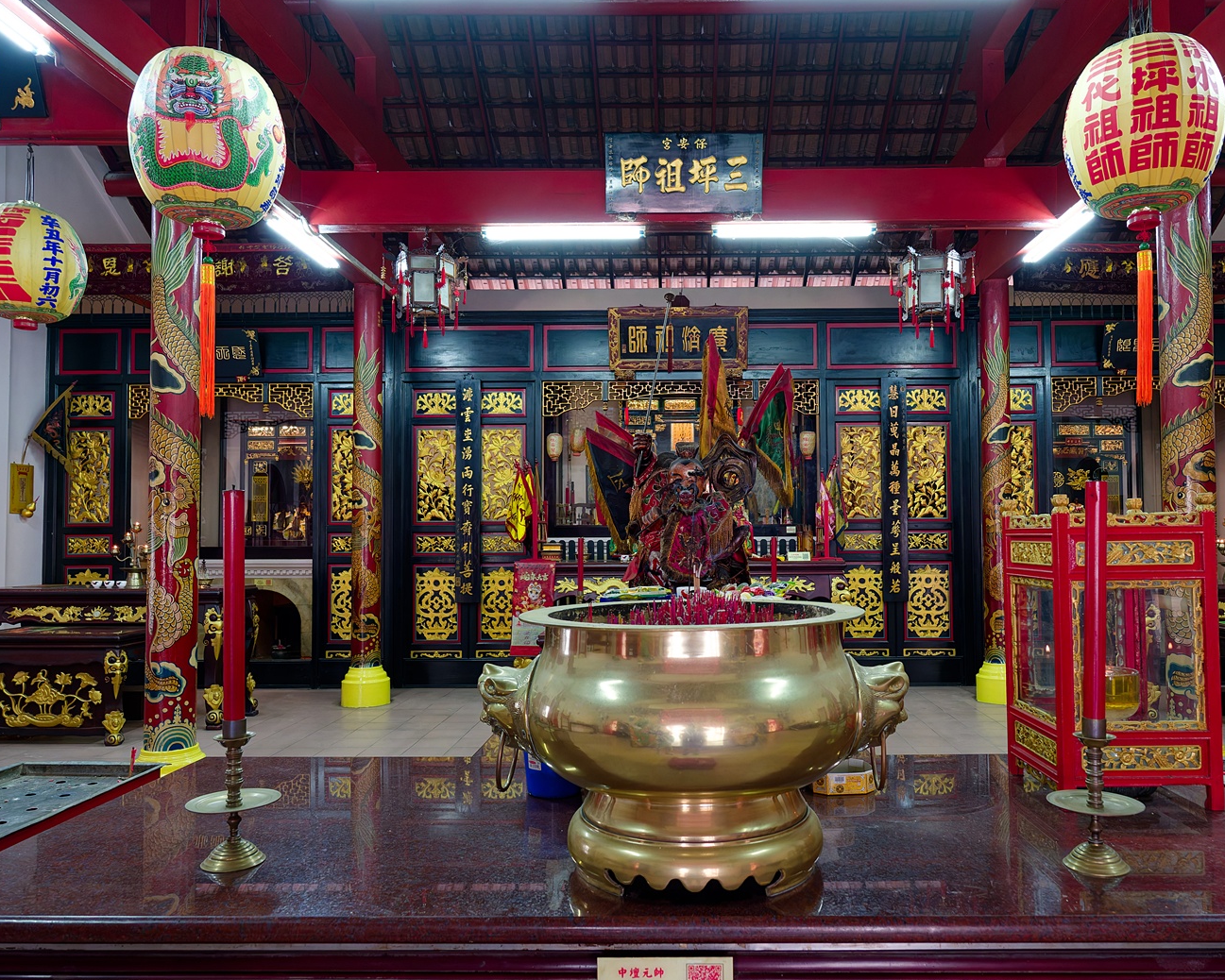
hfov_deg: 65.9
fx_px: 943
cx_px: 670
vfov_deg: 54.9
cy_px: 498
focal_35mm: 26
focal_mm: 12
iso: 2000
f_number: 4
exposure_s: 1/60
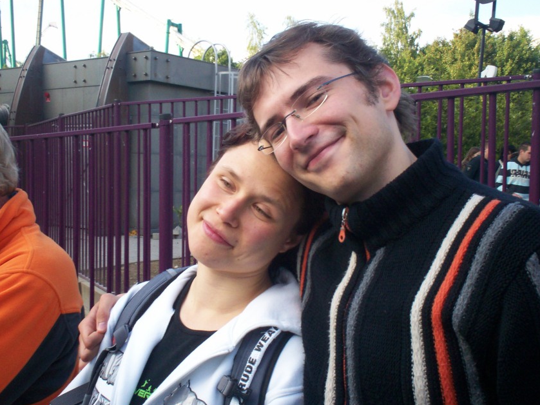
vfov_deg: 32.9
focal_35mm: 44
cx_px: 257
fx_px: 686
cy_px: 205
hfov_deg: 42.9
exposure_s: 1/106
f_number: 4.5
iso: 100
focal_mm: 6
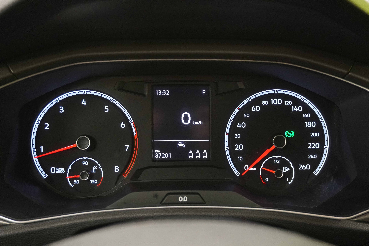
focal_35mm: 39
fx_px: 400
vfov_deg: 34.2
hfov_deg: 49.6
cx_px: 184
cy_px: 123
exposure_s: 1/40
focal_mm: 26
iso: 3200
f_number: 4.5
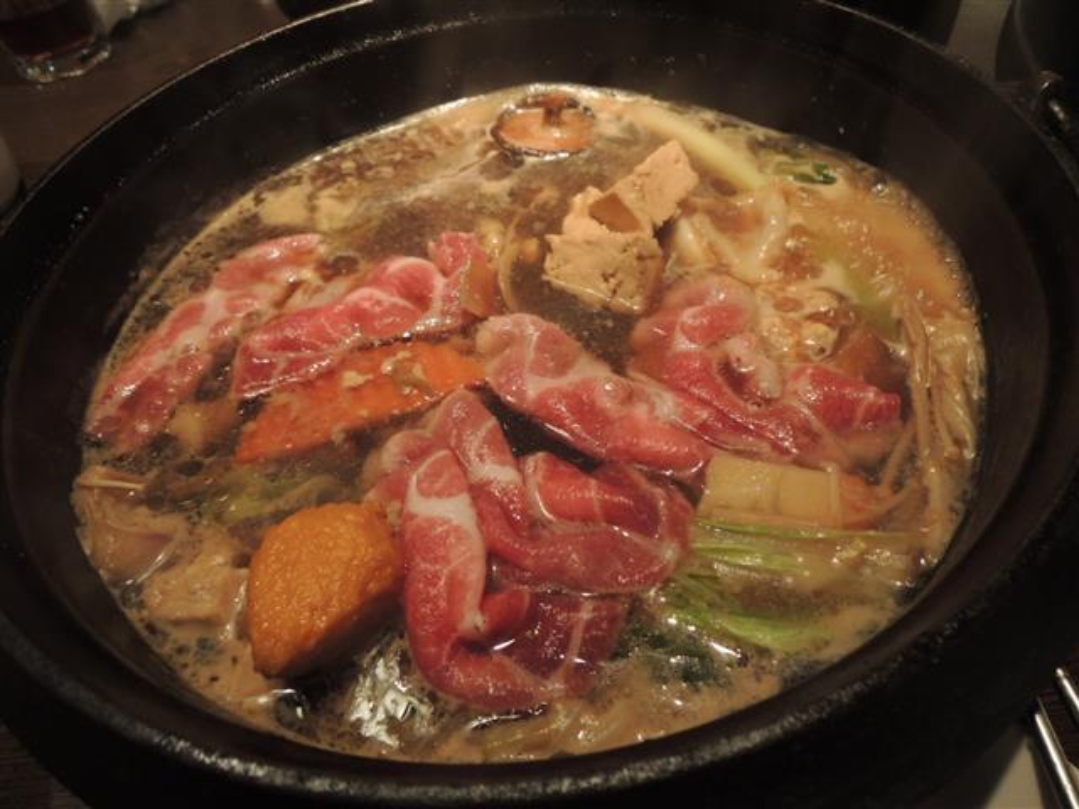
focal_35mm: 24
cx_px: 540
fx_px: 748
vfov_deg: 56.8
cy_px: 404
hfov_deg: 71.6
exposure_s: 1/13
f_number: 2.8
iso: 400
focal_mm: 4.3
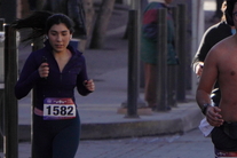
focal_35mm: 721
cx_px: 236
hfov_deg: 2.9
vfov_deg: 1.9
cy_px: 93
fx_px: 4748
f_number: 6.3
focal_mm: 199
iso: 500
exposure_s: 1/2500
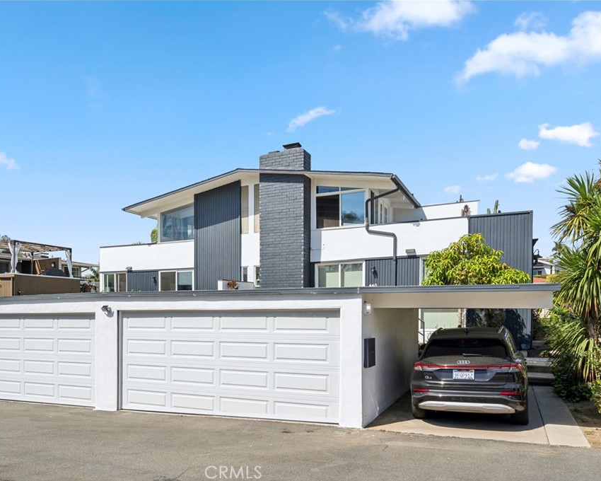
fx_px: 462
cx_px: 244
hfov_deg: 65.5
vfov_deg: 54.9
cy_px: 241
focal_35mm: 26
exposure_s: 1/1000
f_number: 8
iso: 200
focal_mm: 23
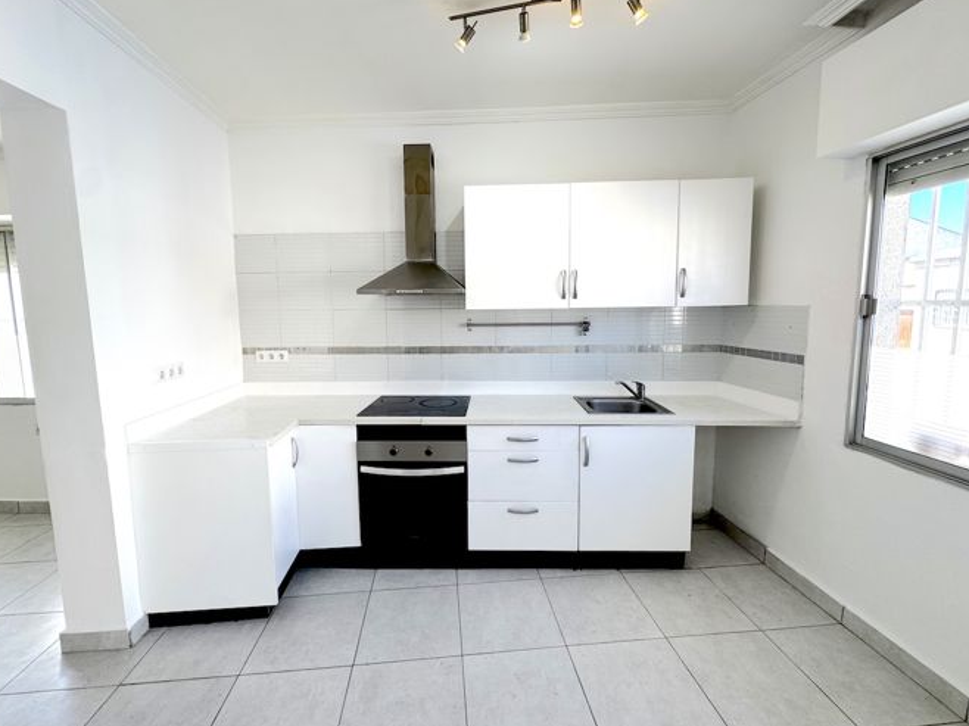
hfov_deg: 98.2
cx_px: 476
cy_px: 348
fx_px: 420
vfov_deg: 81.7
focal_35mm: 15
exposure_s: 1/100
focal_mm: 2.22
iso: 40
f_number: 2.2
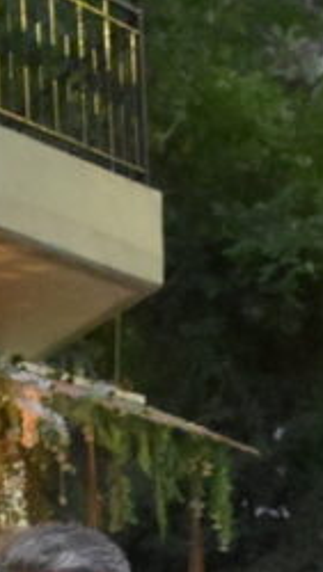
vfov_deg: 9.6
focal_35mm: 198
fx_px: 3014
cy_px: 1363
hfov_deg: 6.1
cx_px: 387
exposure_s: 1/60
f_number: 4
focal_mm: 18.5
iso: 6400
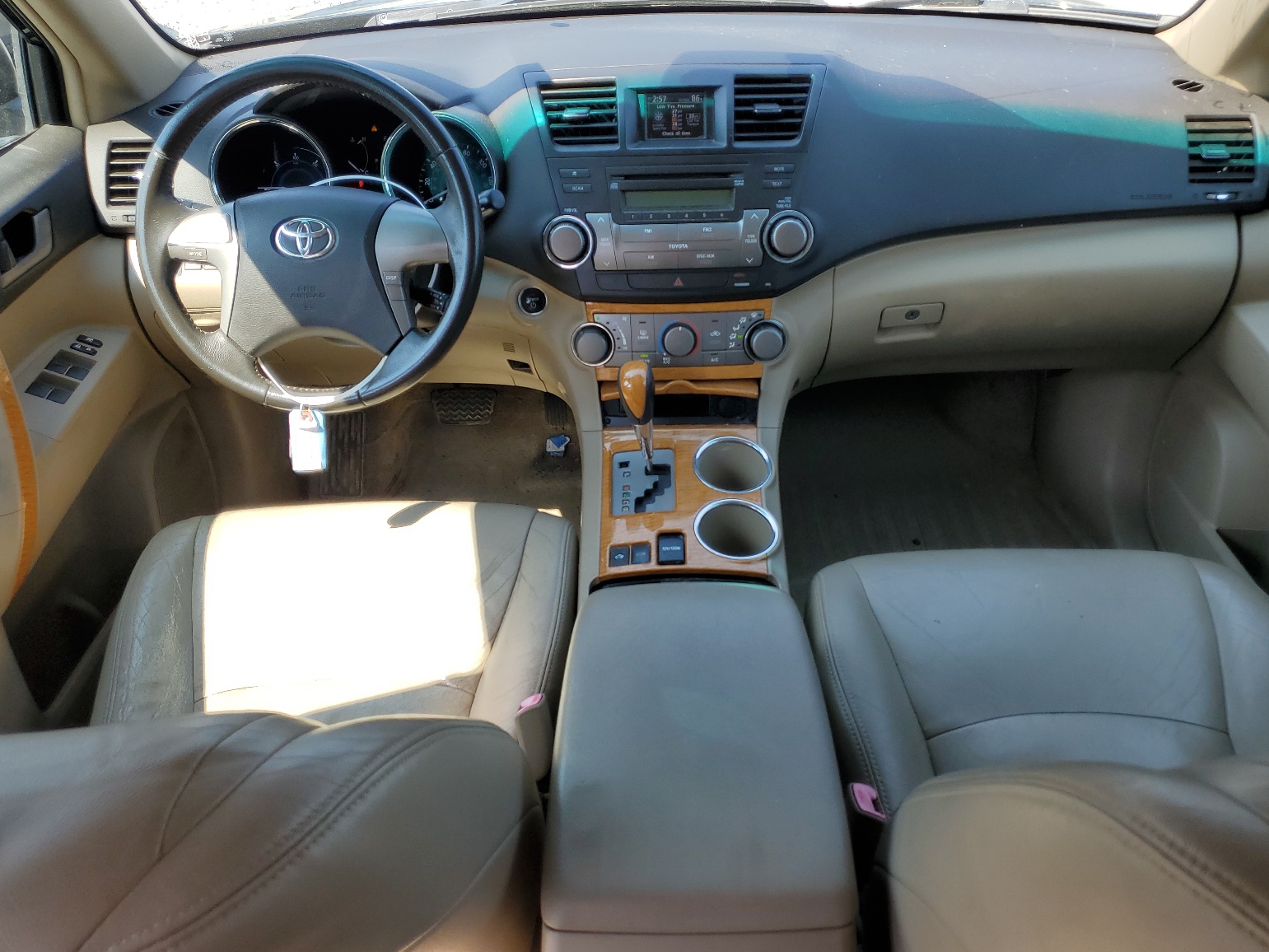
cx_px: 641
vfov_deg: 51.4
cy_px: 487
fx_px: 990
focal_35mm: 27
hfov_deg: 65.3
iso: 50
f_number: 1.5
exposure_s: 1/476
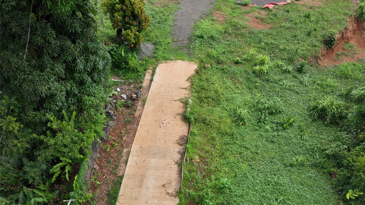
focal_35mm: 27
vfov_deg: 42.2
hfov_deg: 69.8
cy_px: 140
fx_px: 261
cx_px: 188
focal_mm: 12.29
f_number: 2.8
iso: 200
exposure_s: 1/15
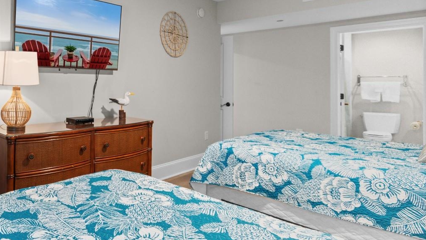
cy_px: 79
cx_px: 89
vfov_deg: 45.3
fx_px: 282
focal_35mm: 25
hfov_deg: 67.5
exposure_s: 1/4
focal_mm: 10
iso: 100
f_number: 4.5
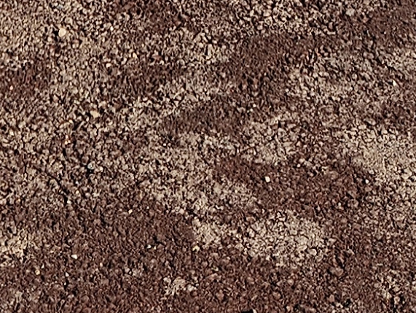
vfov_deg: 7.5
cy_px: -777
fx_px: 1936
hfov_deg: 12.2
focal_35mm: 161
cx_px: 131
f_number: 1.8
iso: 25
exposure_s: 1/2252
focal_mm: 5.4
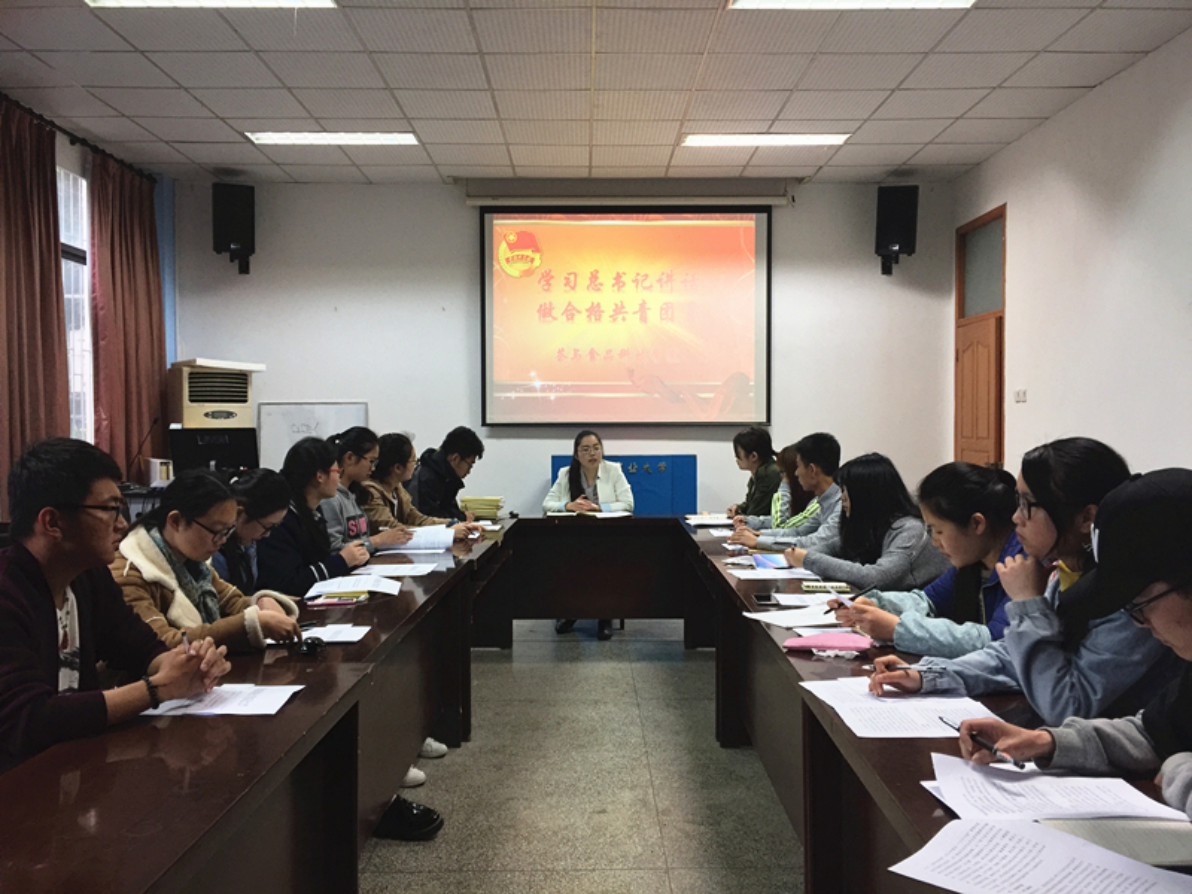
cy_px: 447
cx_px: 596
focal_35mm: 29
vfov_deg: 48.2
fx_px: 999
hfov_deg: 61.7
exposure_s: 1/33
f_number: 2.2
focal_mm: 4.15
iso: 200
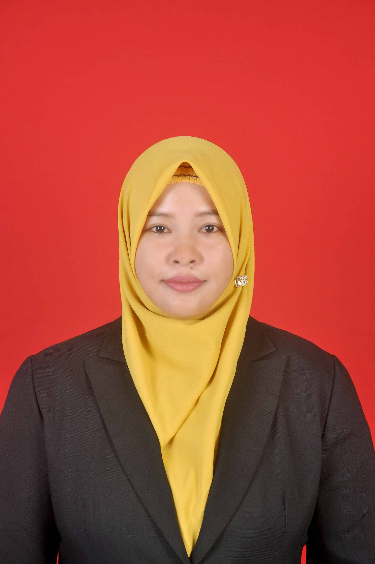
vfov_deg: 19.5
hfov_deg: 13.0
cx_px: 188
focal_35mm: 105
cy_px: 282
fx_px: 1645
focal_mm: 70
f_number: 8
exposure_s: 1/80
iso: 200
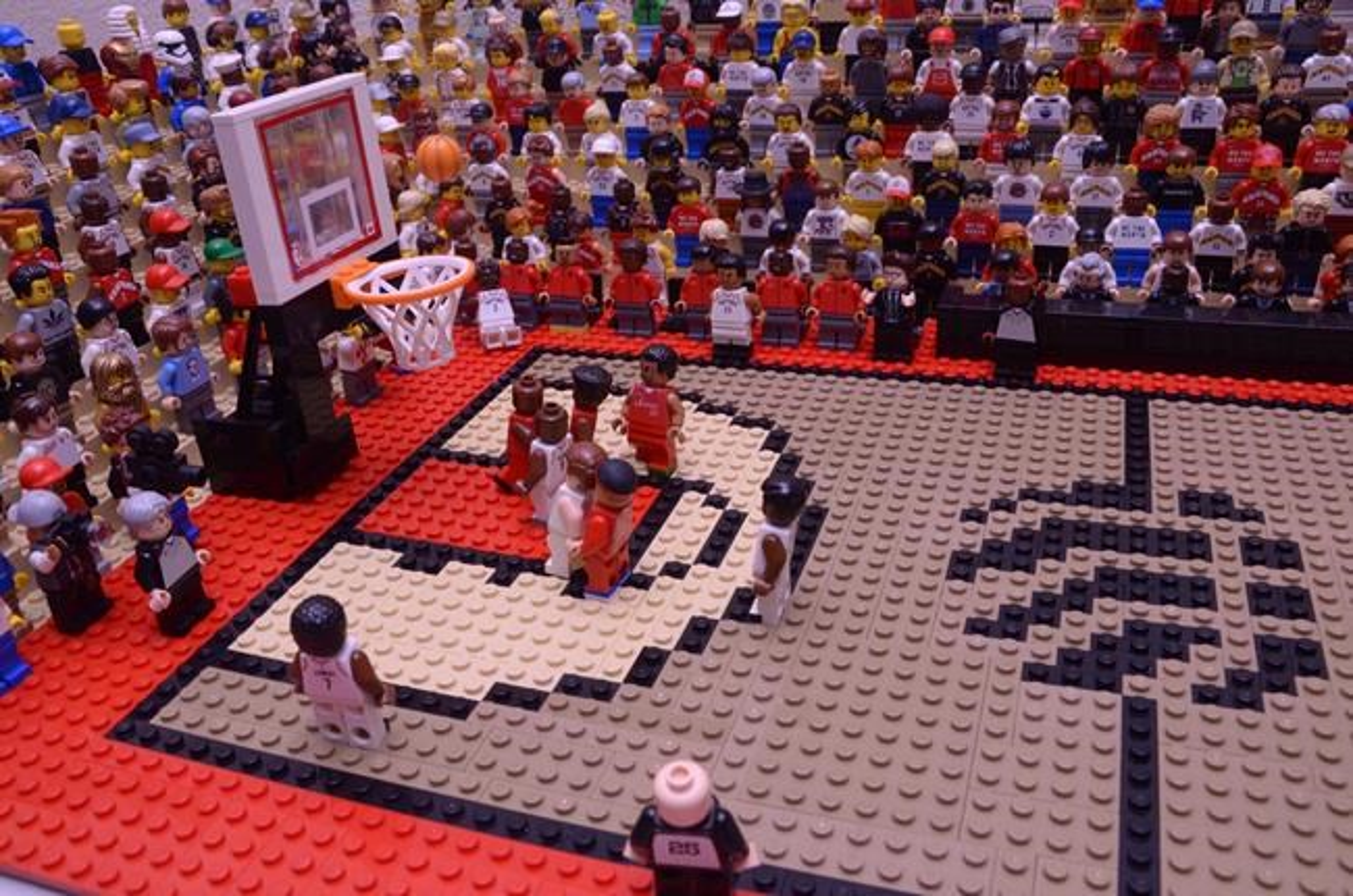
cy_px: 448
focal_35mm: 32
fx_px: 1182
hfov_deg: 59.6
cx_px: 676
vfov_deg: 41.6
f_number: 11
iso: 200
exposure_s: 1.6
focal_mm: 21
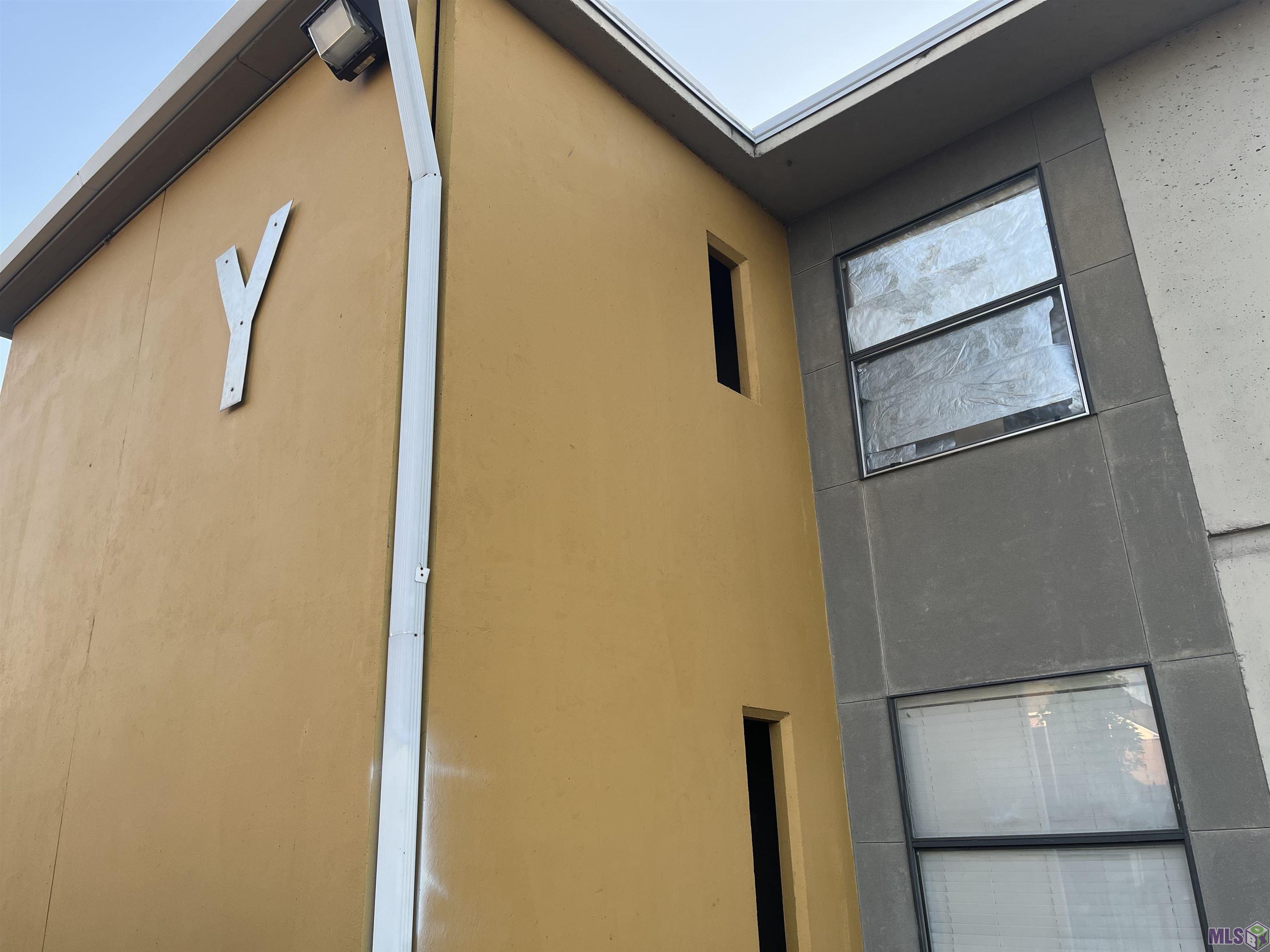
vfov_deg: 53.1
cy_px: 476
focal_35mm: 26
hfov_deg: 67.3
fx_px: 954
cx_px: 635
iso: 50
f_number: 1.6
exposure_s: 1/312
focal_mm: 5.1
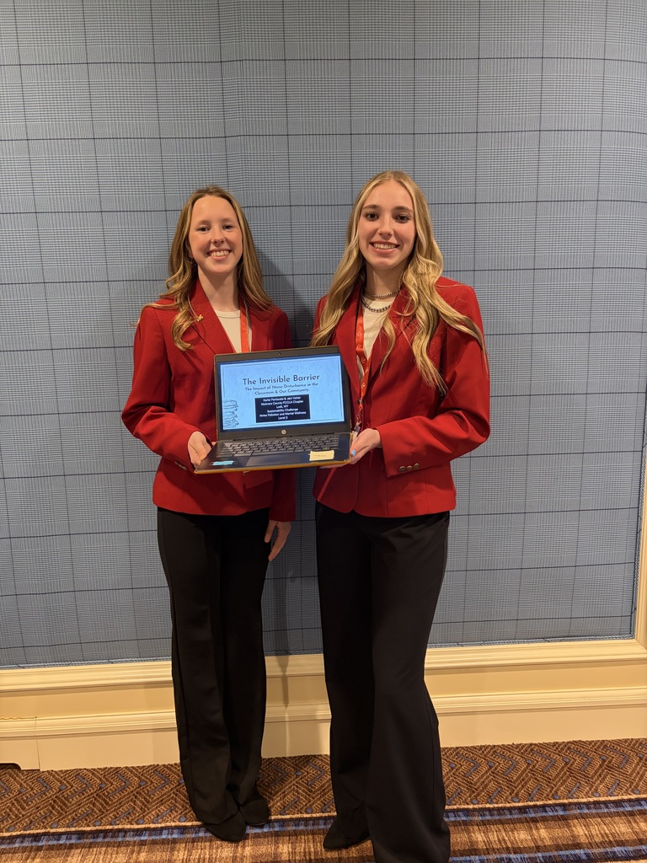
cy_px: 432
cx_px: 324
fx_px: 648
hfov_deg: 53.1
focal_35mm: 26
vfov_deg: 67.3
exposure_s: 1/30
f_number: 1.6
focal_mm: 5.96
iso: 500
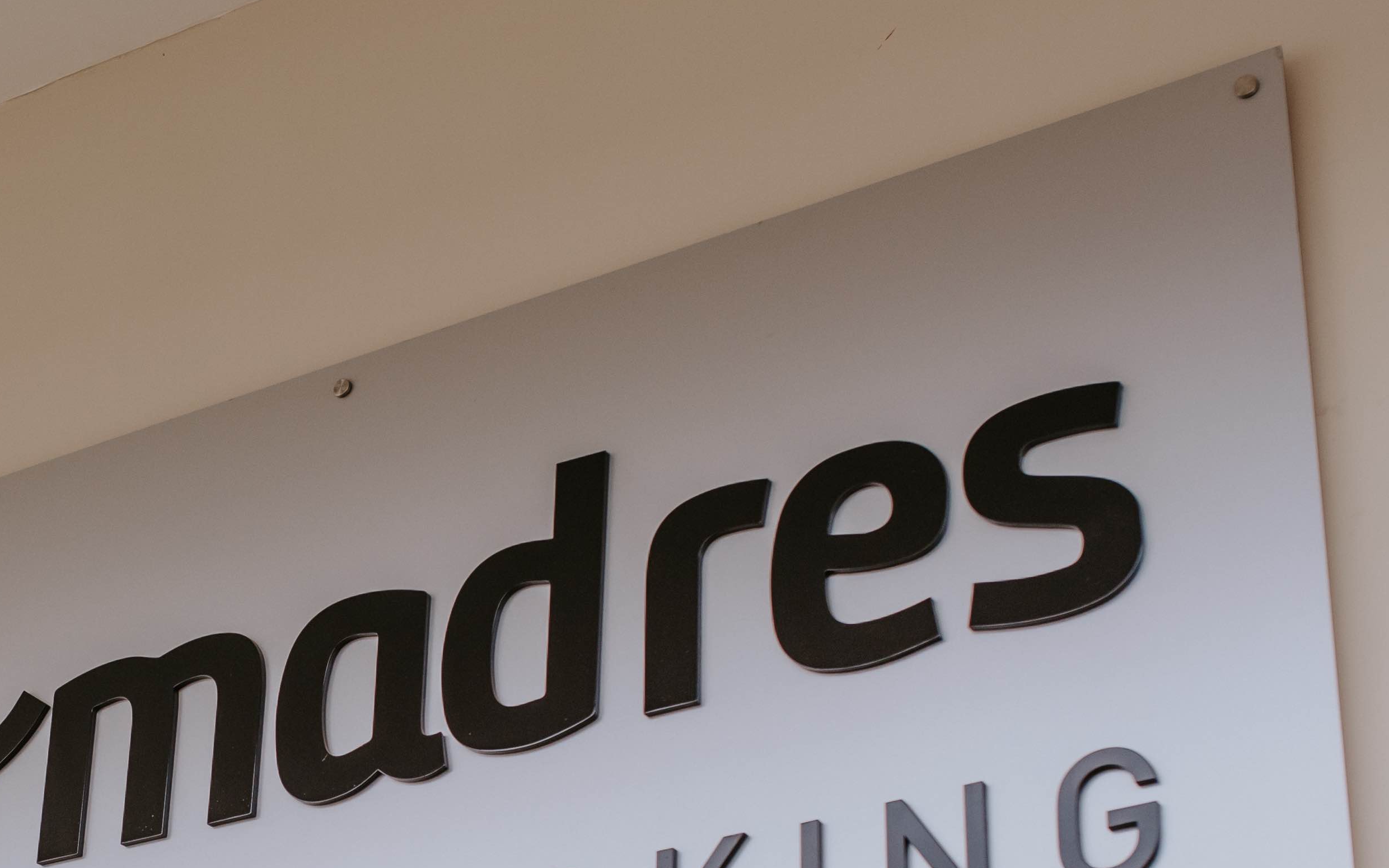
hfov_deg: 23.9
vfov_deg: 15.1
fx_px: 3218
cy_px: 868
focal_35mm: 85
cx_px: 232
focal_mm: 35
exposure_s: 1/1250
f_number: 3.2
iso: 320
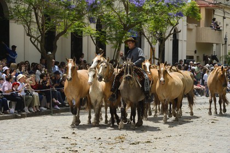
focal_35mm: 135
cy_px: 76
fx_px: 862
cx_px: 115
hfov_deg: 15.2
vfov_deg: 10.2
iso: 400
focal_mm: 135
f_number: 11
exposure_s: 1/500
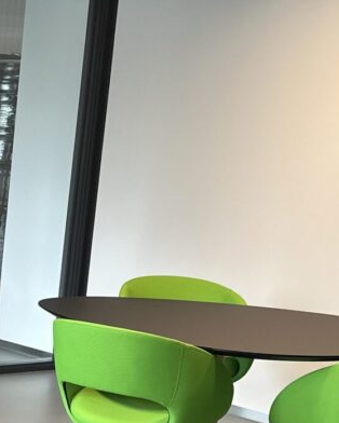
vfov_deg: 21.6
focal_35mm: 86
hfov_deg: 16.2
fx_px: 1078
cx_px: -184
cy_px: 393
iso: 125
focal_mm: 6.86
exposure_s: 1/100
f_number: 1.78
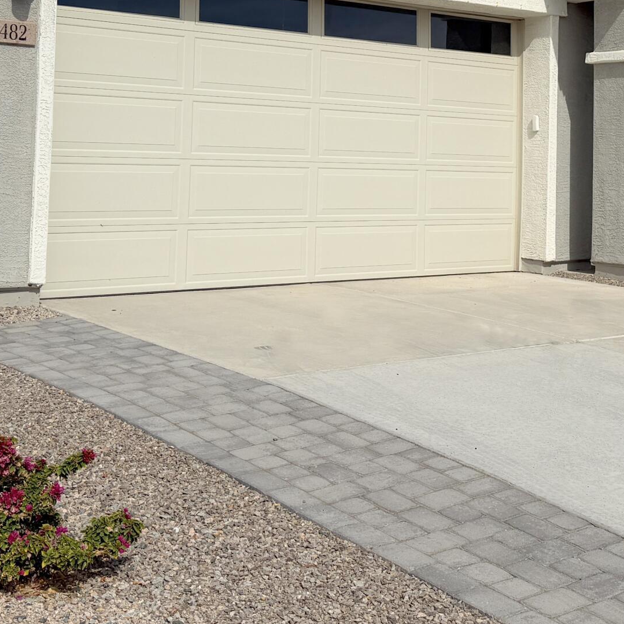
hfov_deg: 28.9
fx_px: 1203
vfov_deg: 28.2
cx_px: 417
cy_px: 83
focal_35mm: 59
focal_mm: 6.76
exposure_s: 1/11905
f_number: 1.78
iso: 80
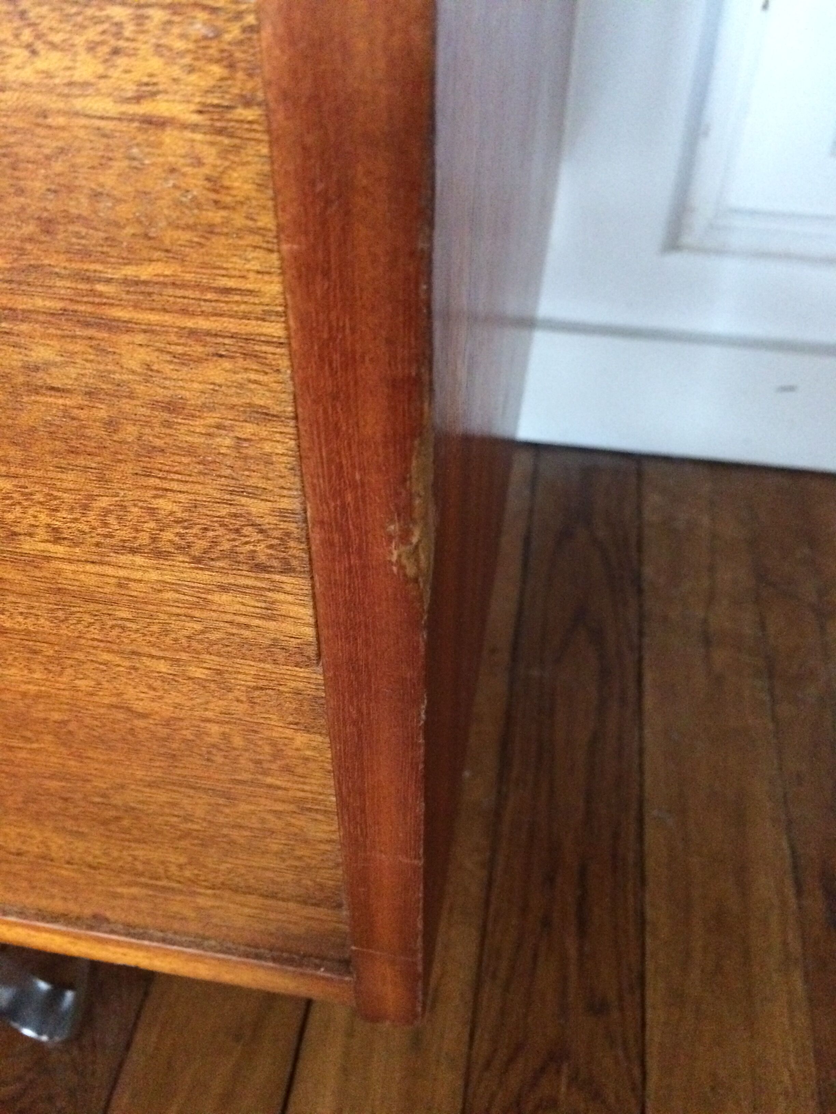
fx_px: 934
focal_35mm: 29
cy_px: 557
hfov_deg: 48.2
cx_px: 418
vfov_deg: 61.7
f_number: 2.2
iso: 500
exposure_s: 1/17
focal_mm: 4.15
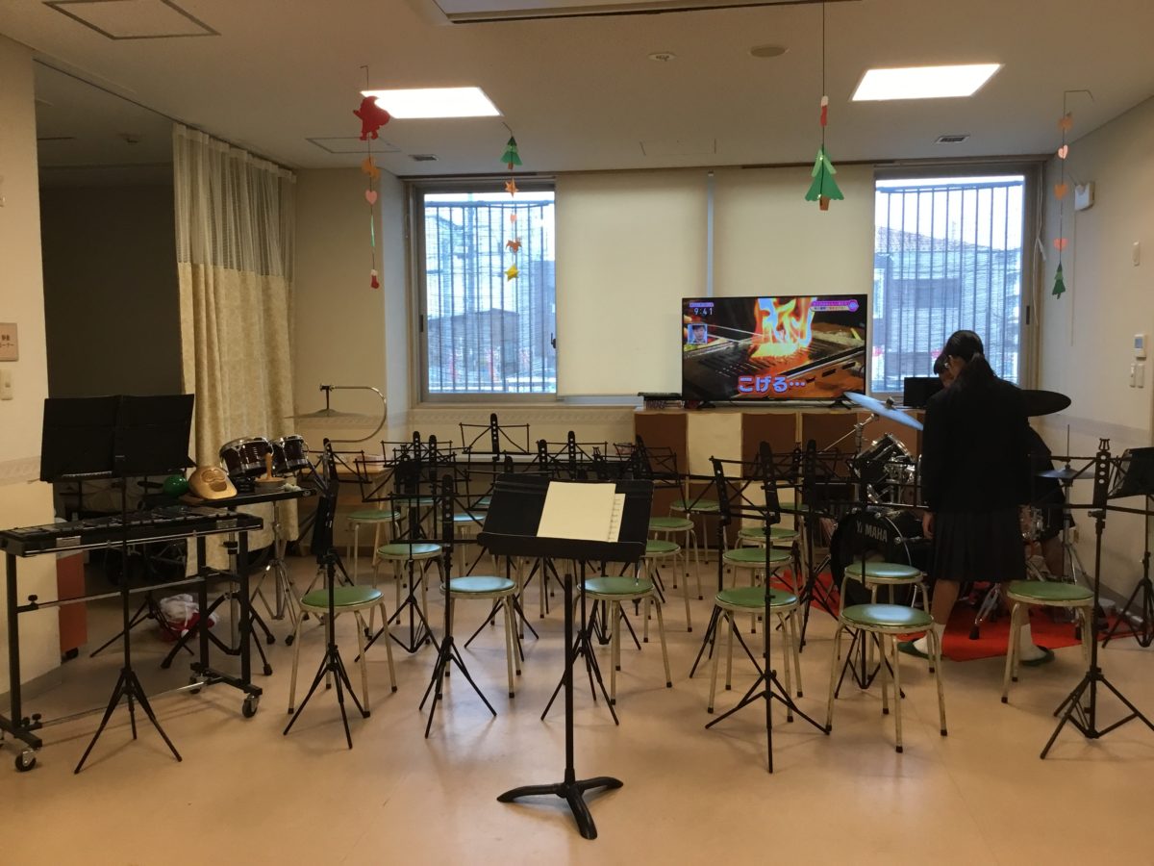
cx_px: 577
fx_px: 1033
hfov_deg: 58.4
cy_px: 433
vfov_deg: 45.4
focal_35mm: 31
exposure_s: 1/30
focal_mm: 3.3
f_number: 2.4
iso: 32
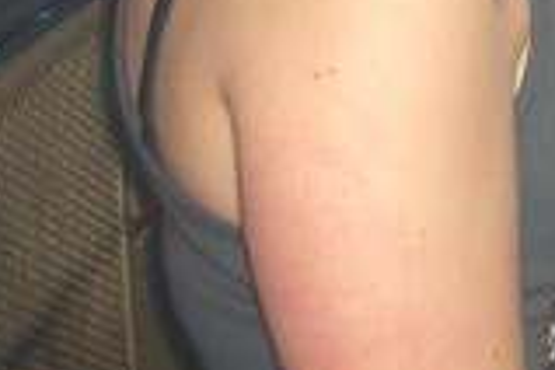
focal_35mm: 149
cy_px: -356
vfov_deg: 8.7
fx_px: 2297
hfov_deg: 12.5
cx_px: 1026
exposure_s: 1/60
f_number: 2.8
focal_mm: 7.9
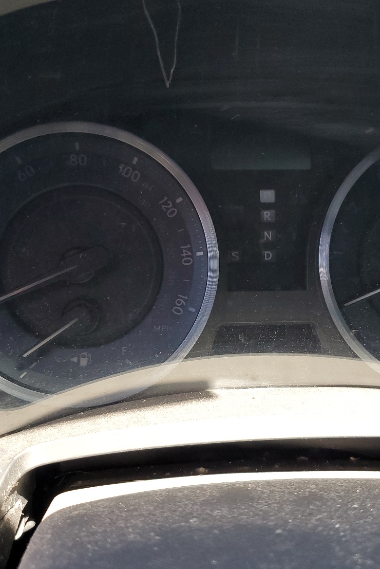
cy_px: 291
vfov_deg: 51.9
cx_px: 225
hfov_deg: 35.9
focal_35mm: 37
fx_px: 585
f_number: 1.5
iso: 79
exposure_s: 1/120
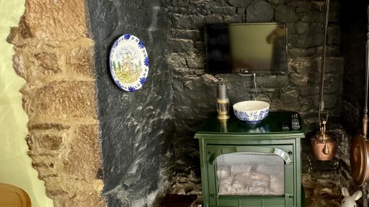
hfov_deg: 68.1
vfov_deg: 44.0
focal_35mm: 26
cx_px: 268
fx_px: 254
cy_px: 77
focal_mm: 2.22
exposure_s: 1/33
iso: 1000
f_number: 2.2
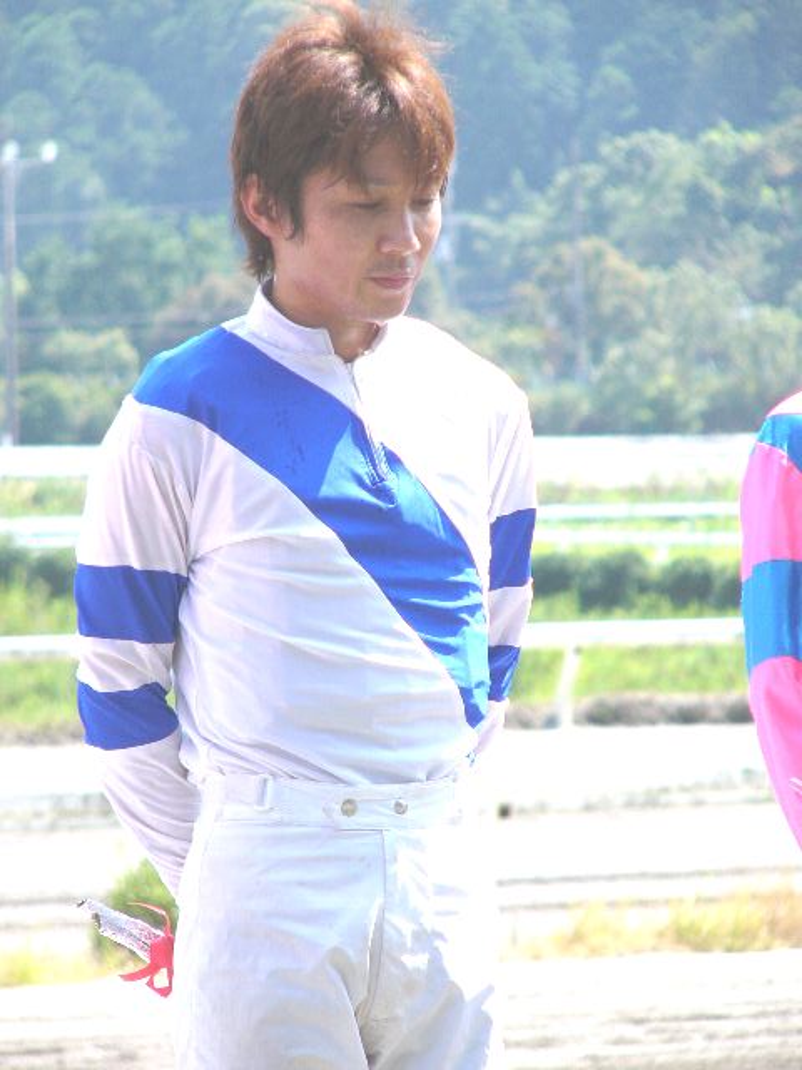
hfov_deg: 5.0
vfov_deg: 6.6
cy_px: 535
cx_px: 401
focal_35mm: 299
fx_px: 9236
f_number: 6.5
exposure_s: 1/500
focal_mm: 49.7
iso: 50
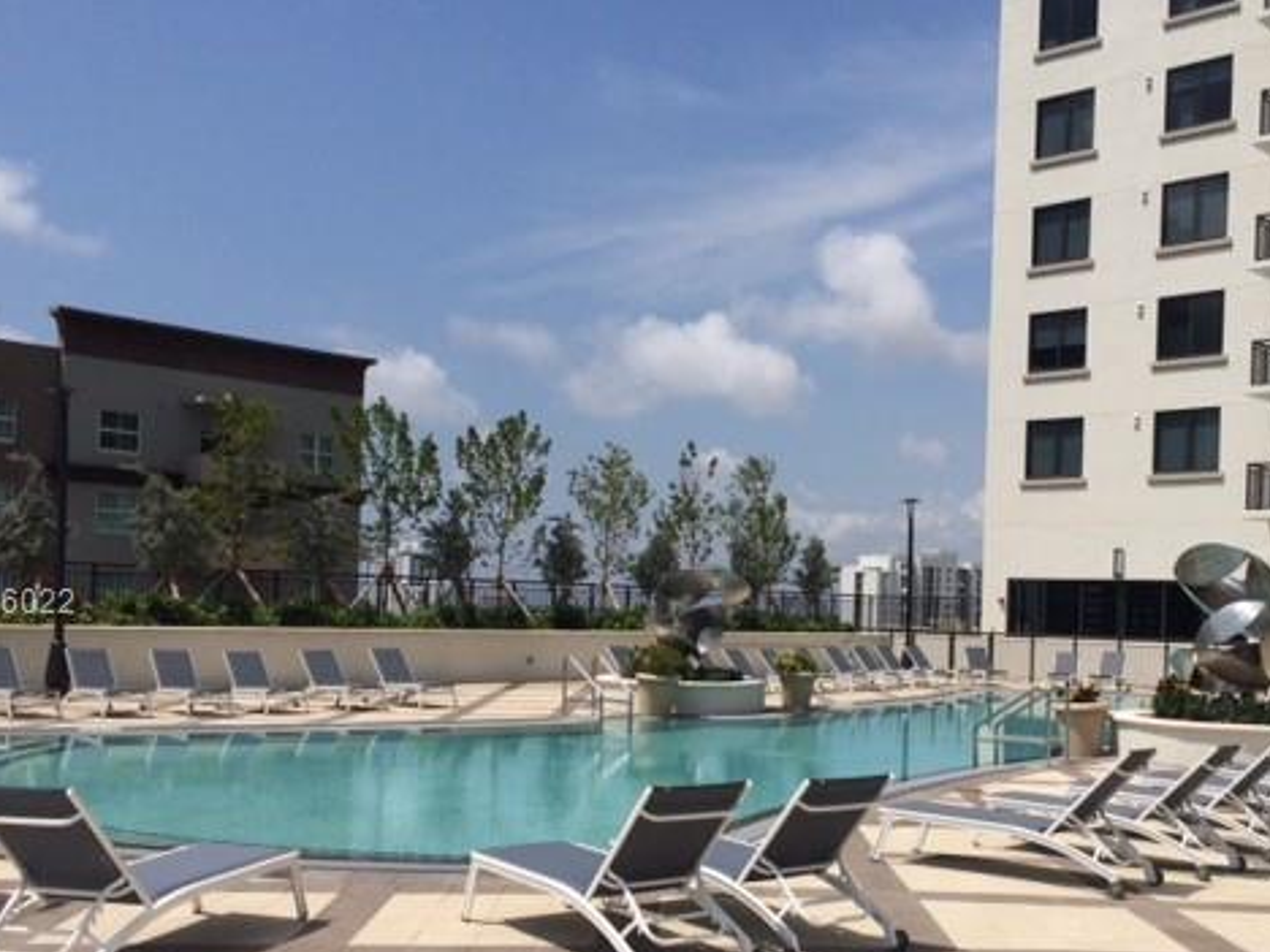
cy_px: 605
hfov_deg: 45.5
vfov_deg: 34.9
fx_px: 1504
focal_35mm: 41
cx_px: 765
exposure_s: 1/6849
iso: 40
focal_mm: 4.12
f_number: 2.2
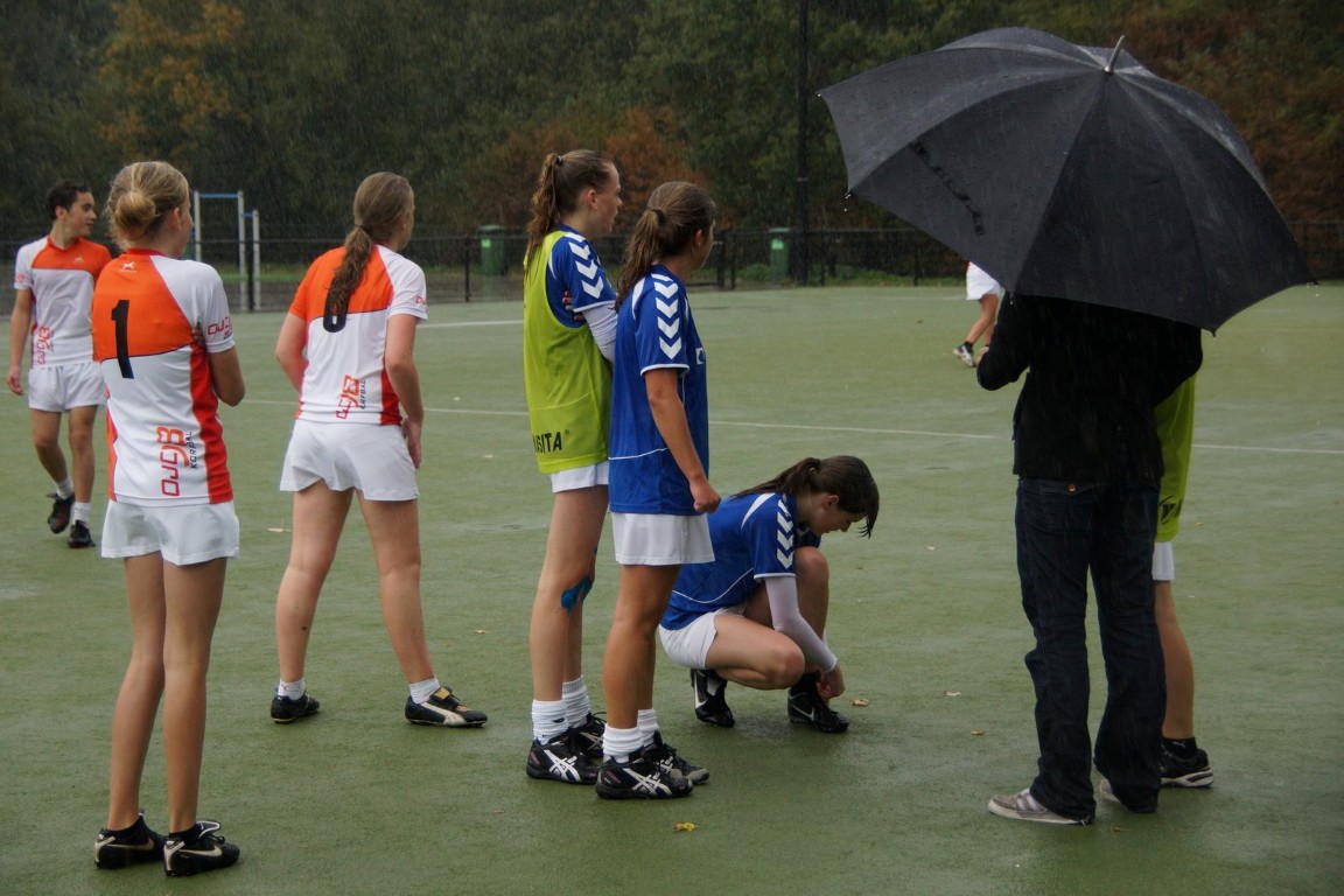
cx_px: 672
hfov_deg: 24.6
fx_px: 3080
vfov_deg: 16.6
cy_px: 448
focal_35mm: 82
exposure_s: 1/250
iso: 500
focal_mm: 55
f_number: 5
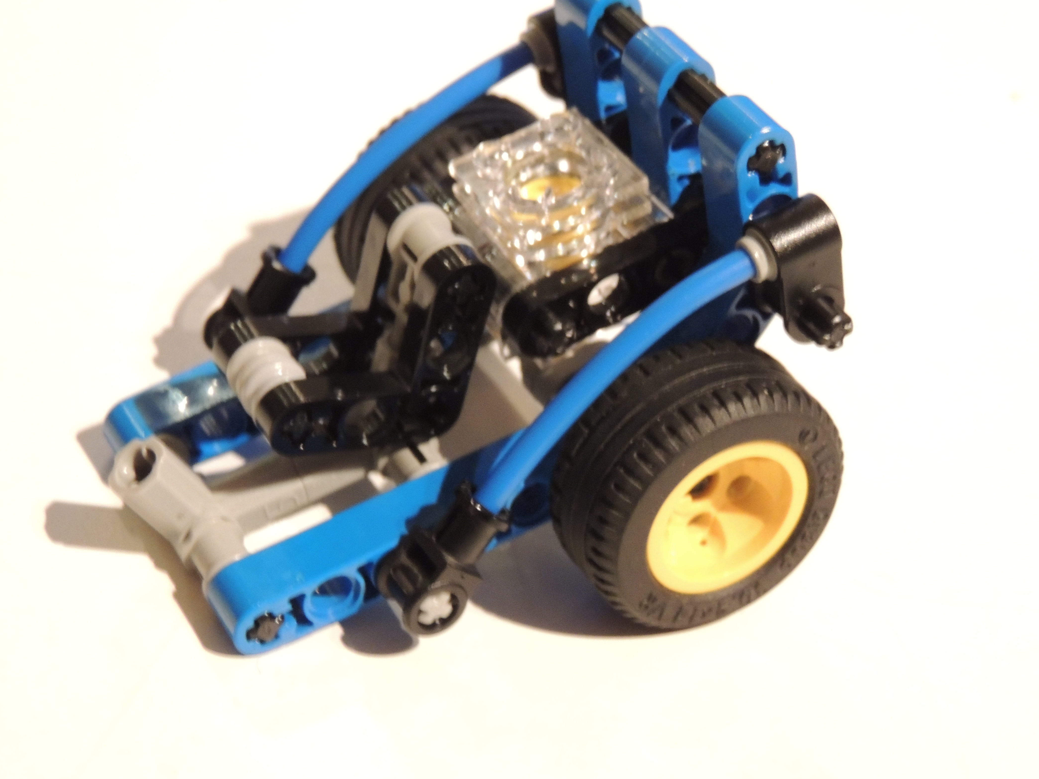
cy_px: 357
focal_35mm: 83
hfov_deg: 23.6
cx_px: 506
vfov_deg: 17.8
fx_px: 2491
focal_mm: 13.3
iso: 800
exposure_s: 1/6
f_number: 3.9
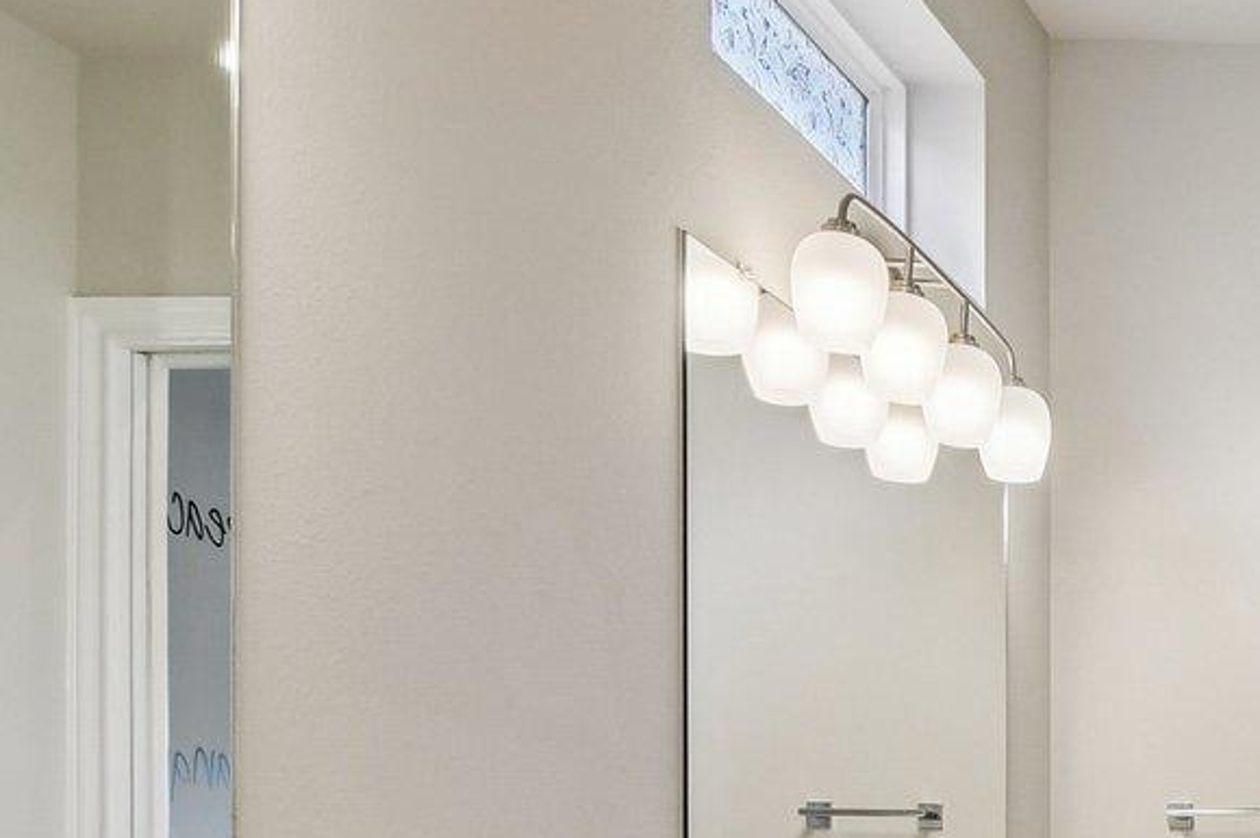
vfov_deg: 24.1
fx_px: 1854
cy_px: 880
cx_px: 1668
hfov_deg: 29.6
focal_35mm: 53
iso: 400
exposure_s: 1/50
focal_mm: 10
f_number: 8
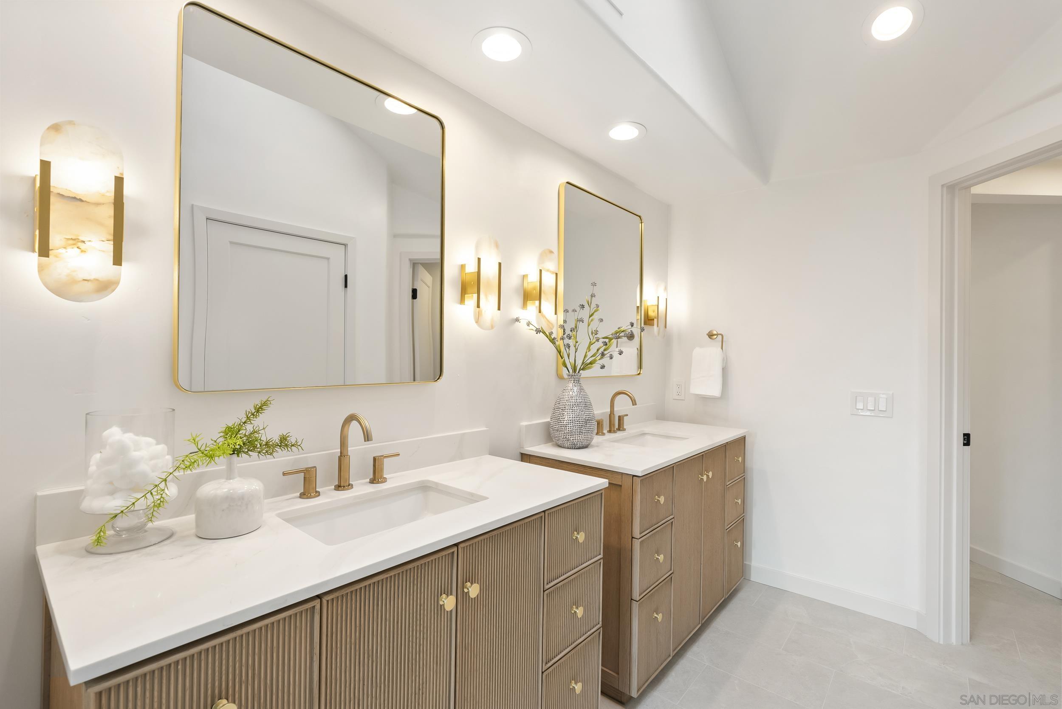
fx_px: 472
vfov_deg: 73.8
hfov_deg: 96.7
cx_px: 531
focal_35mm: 16
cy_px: 354
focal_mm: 16
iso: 500
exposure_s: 1/25
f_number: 8
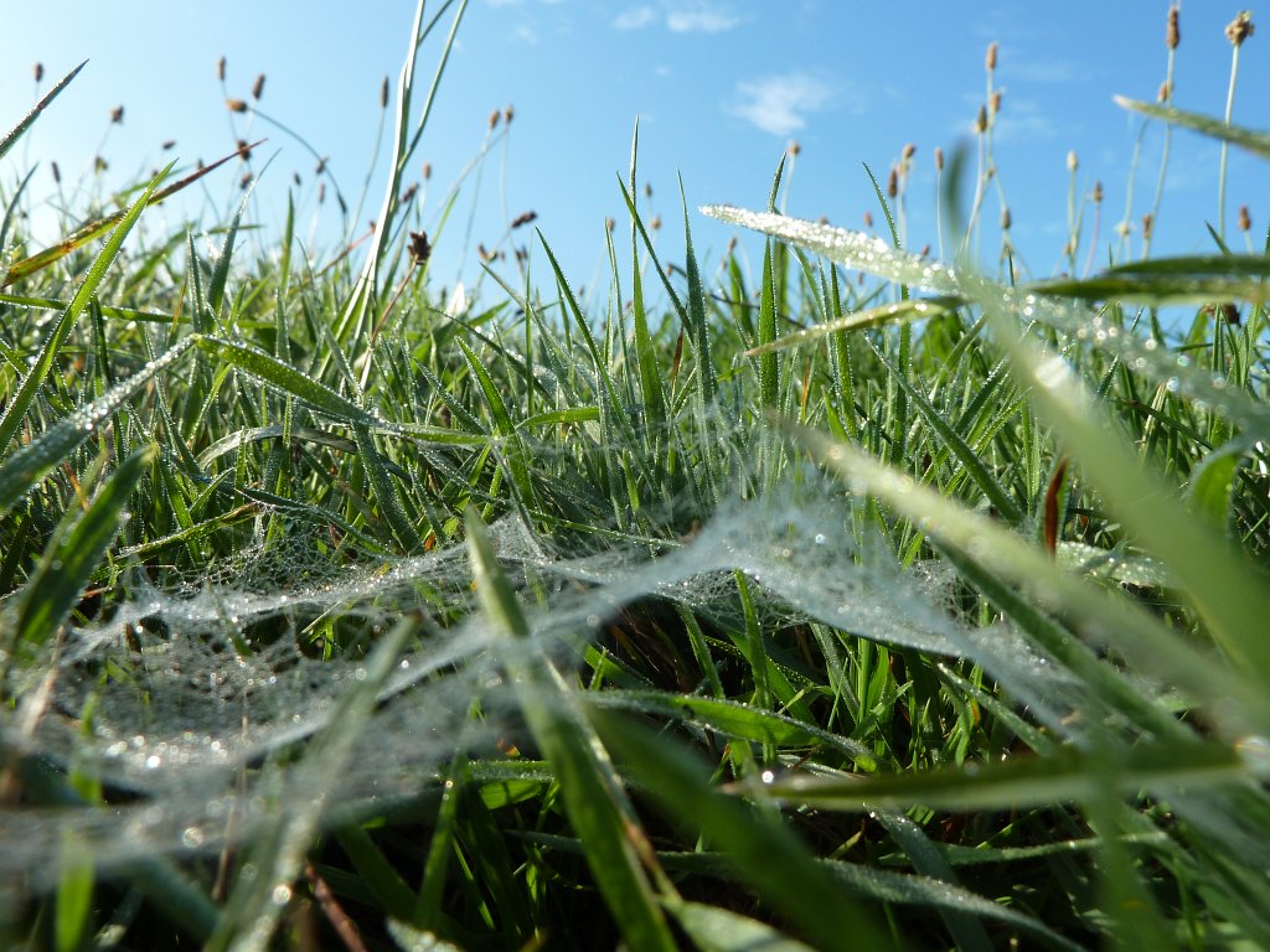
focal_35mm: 25
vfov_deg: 54.9
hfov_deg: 69.4
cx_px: 635
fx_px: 917
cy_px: 476
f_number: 4
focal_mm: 4.1
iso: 80
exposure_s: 1/320
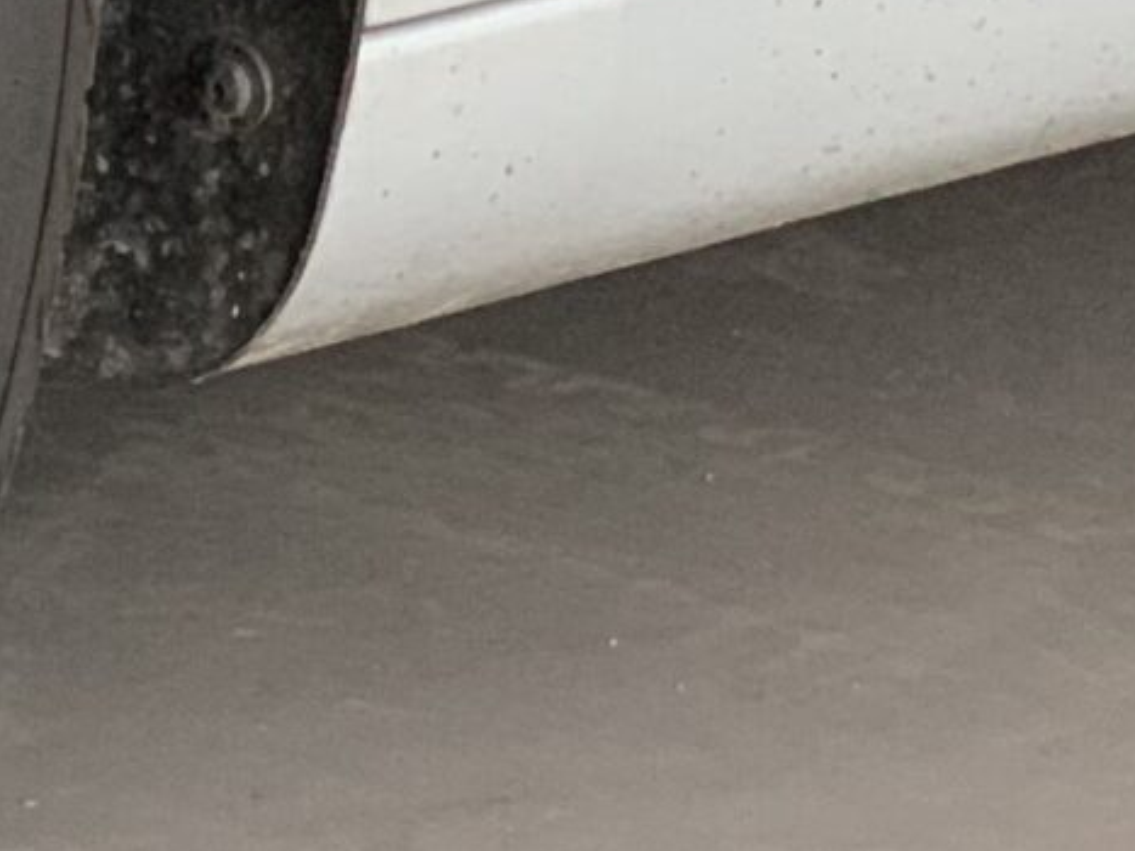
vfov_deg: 5.2
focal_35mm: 285
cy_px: 7
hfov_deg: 6.6
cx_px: -1716
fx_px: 9342
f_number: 2.4
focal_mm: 6
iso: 200
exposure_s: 1/60
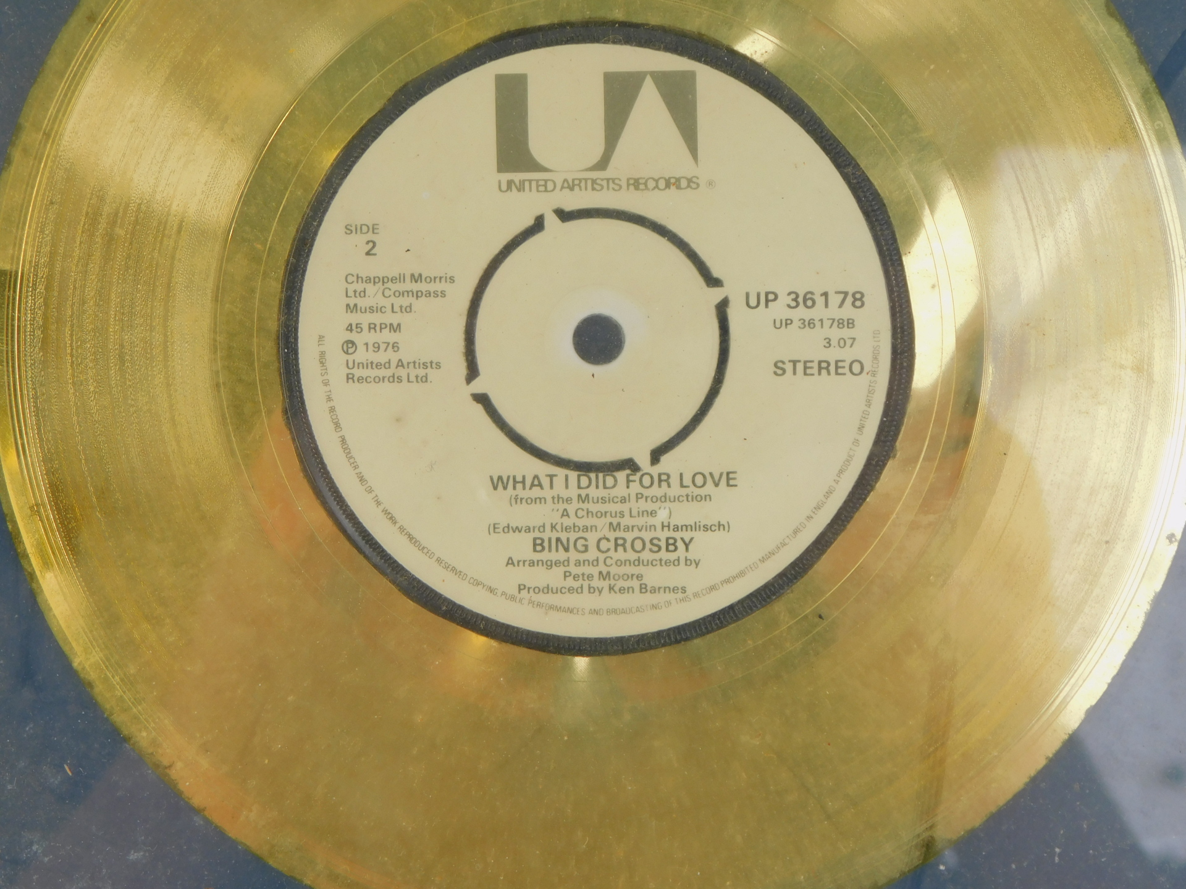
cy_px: 444
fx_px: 2741
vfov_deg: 18.4
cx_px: 593
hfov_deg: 24.4
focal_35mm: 80
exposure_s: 1/30
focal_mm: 14.2
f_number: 4.4
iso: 125
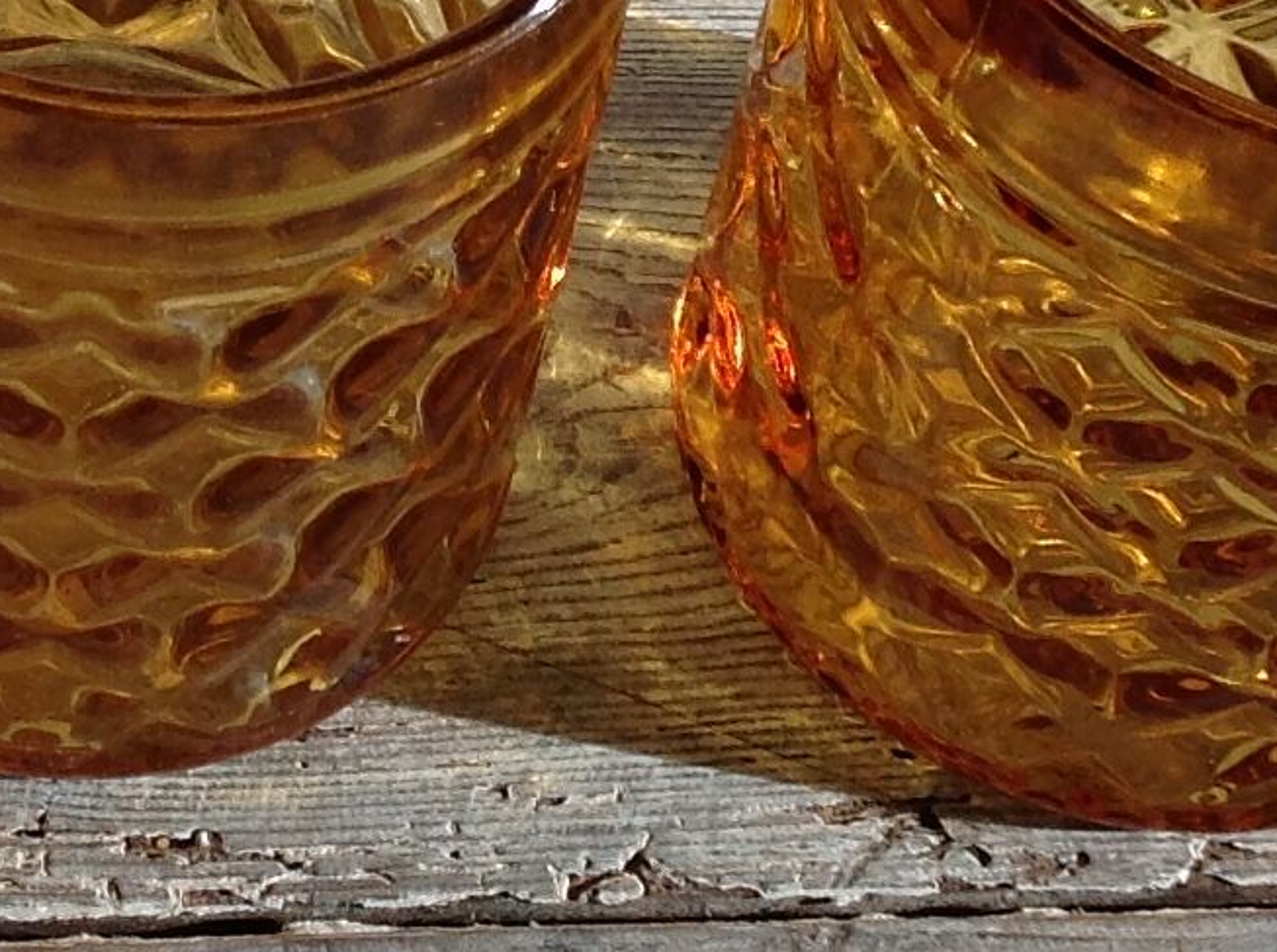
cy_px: -172
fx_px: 5117
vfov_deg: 10.5
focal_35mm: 139
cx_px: 39
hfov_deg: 14.0
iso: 50
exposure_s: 1/383
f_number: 2.4
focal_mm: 4.28
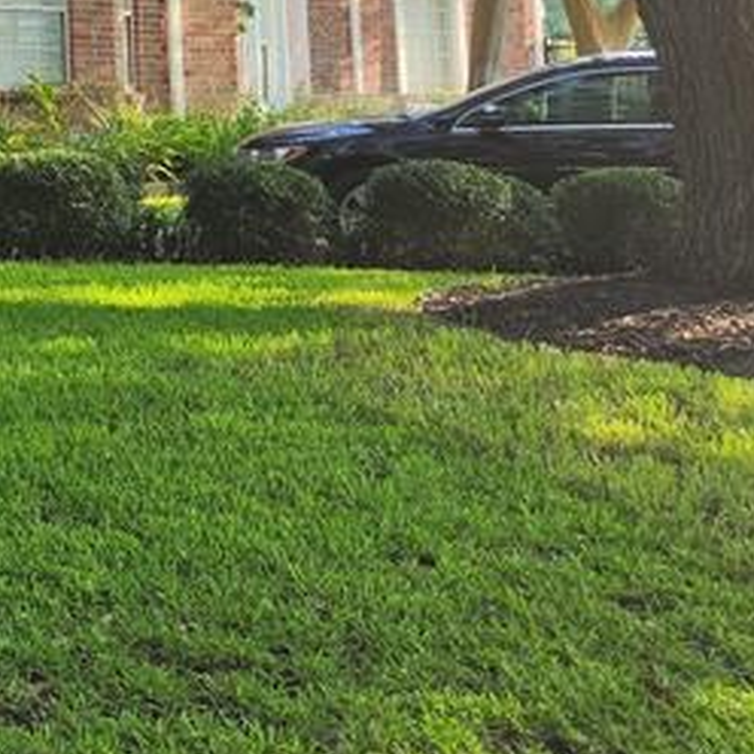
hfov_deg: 16.5
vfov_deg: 18.7
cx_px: -687
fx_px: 2070
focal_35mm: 84
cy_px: -304
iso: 20
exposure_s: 1/180
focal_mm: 5.4
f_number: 1.8
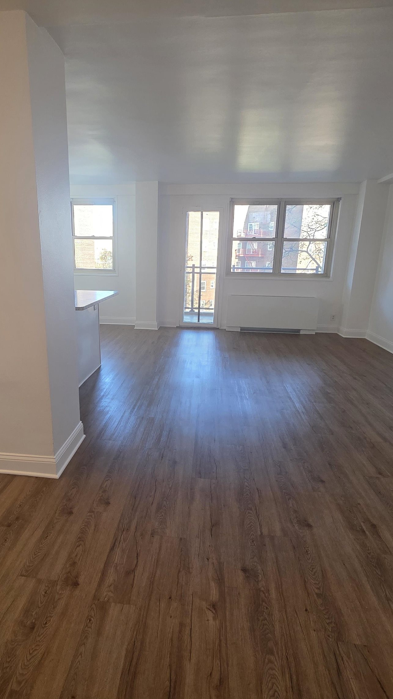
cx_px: 157
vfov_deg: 89.6
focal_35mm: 19
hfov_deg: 57.9
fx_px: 352
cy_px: 350
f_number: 1.9
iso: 160
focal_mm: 2.2
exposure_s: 1/120
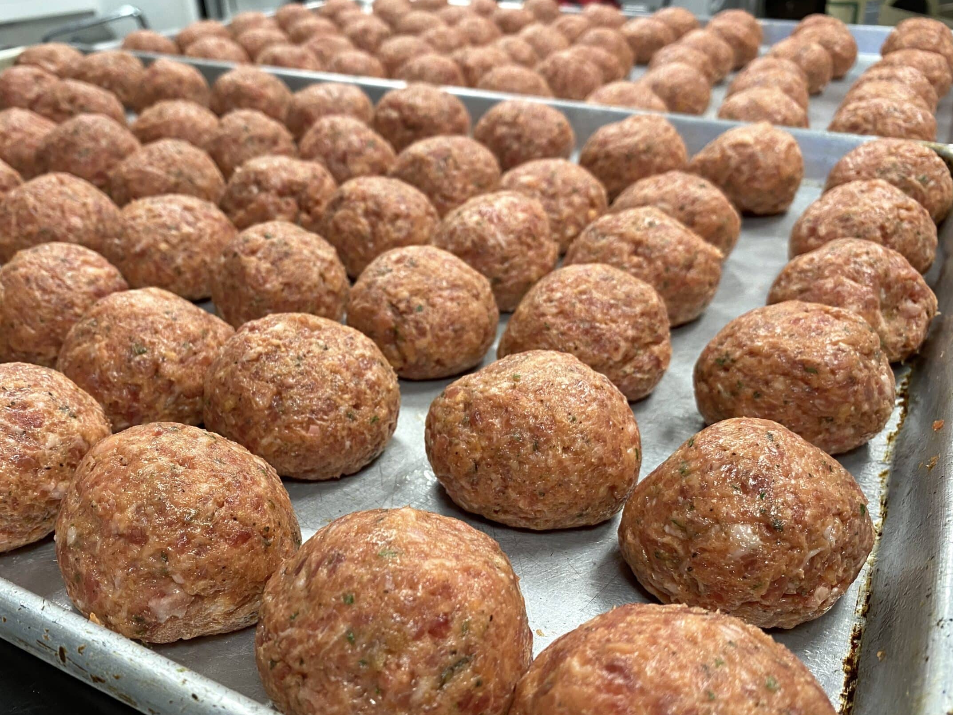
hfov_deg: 58.1
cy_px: 415
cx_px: 412
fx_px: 853
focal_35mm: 31
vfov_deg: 45.3
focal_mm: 4.25
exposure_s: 1/60
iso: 125
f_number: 1.8
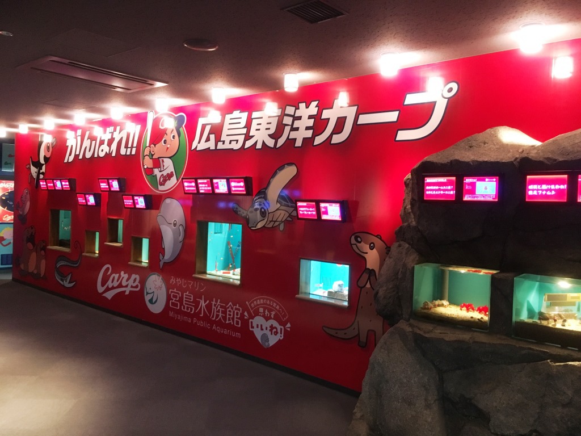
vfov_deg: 48.2
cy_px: 218
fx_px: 487
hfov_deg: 61.7
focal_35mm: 29
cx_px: 290
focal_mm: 4.15
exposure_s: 1/24
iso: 200
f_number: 2.2
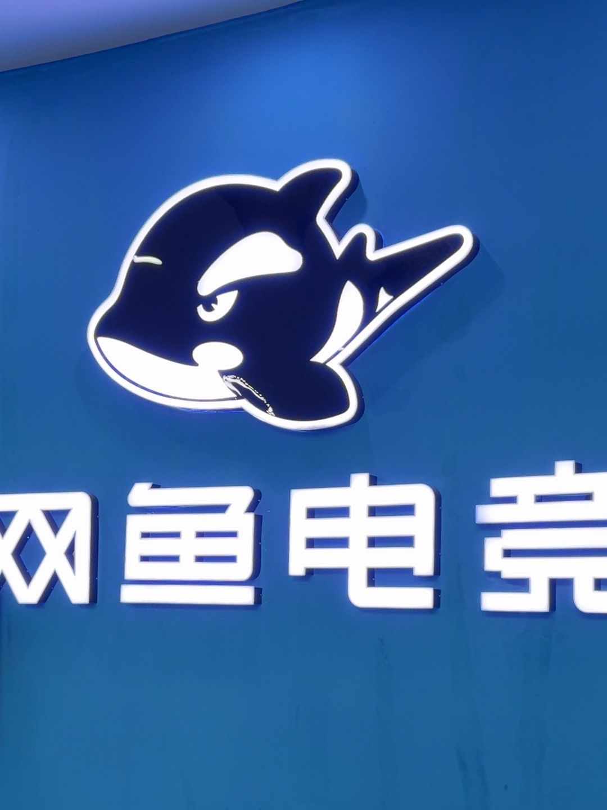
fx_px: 818
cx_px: 304
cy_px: 405
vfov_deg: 52.6
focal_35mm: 35
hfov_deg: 40.7
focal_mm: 5.96
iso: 80
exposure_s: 1/100
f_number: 1.6
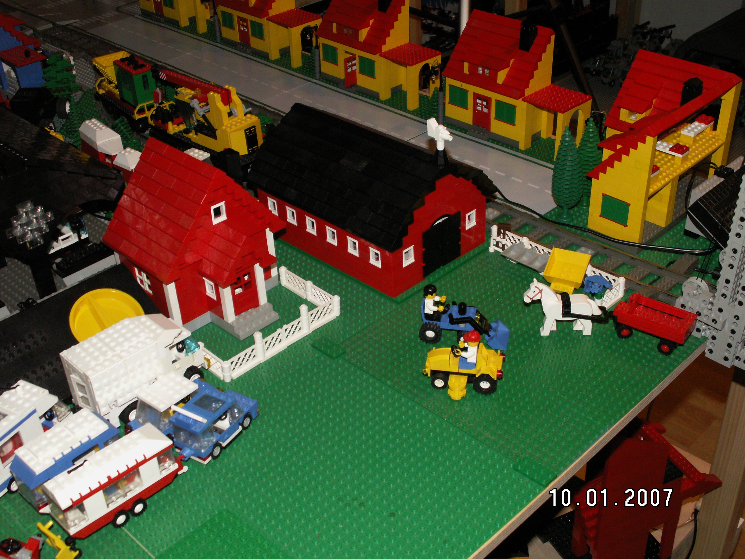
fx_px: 904
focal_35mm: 42
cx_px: 372
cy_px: 280
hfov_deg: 44.8
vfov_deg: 34.3
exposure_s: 1/40
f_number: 2.8
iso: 160
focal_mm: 6.96
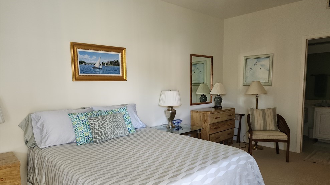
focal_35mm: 26
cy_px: 109
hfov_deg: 71.9
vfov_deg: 44.2
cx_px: 171
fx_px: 227
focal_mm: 5.4
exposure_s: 1/40
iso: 100
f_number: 1.8
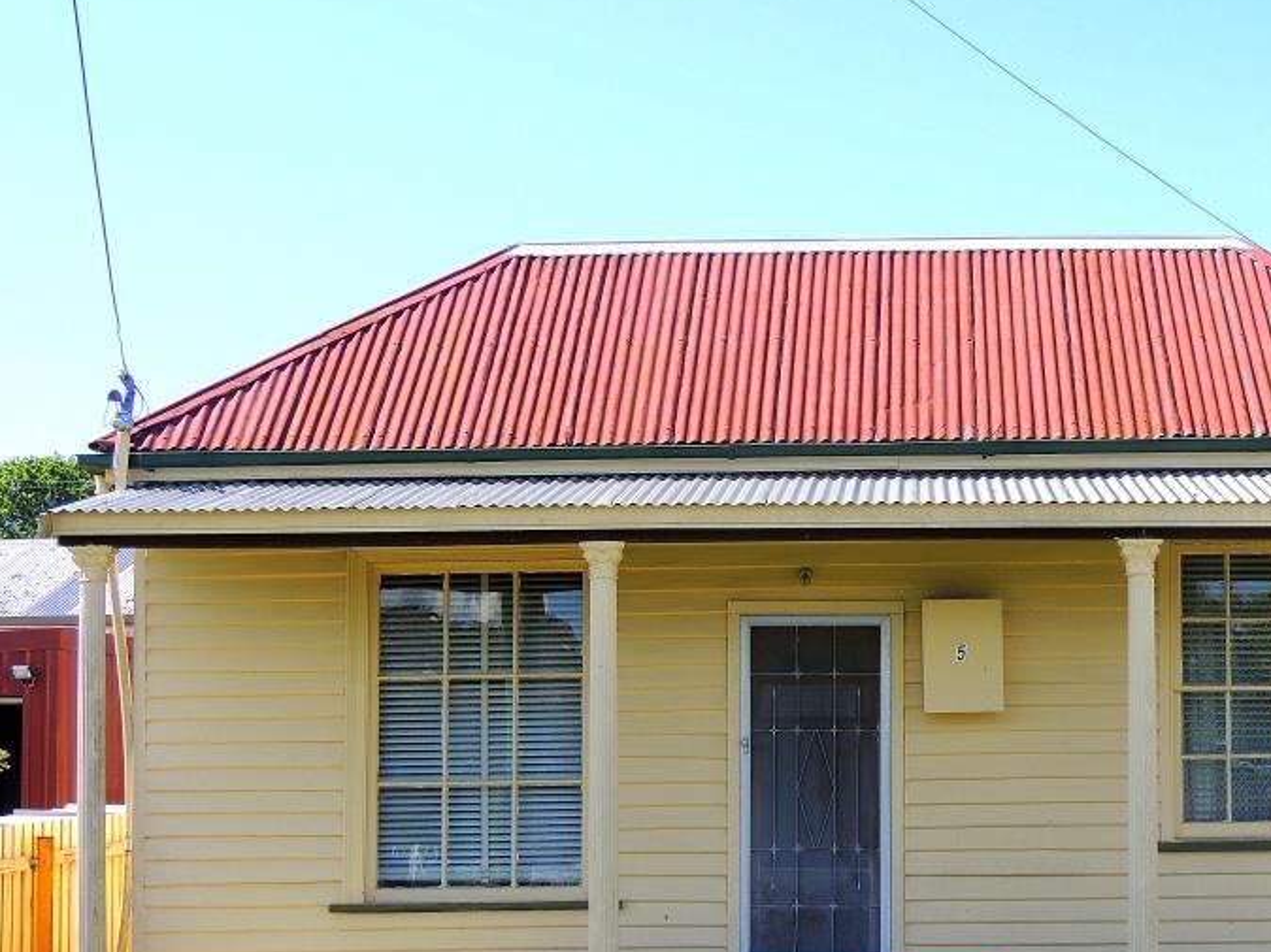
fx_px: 2790
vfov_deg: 19.4
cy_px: 575
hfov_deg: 25.5
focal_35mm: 76
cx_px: 890
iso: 100
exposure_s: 1/400
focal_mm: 8.9
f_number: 3.6
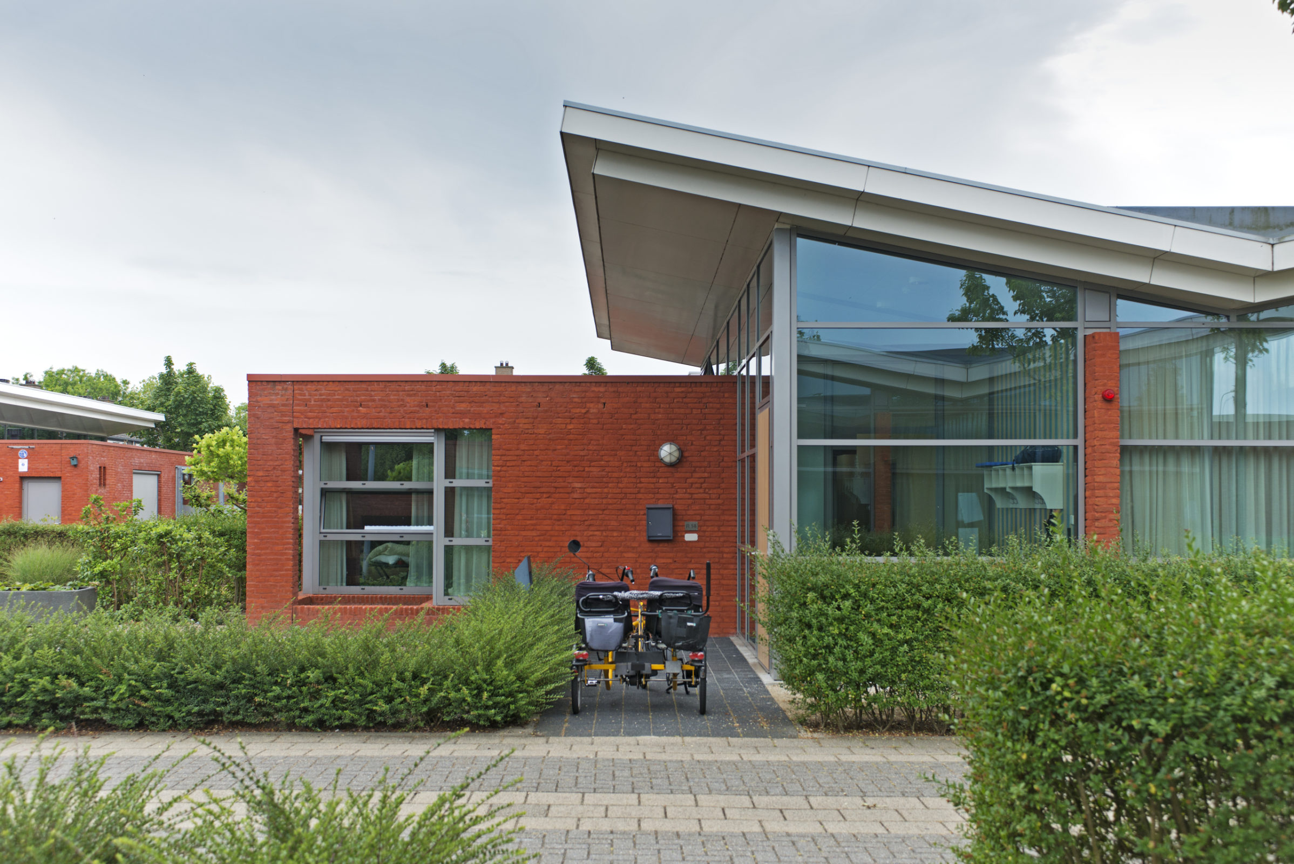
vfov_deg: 33.4
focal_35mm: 40
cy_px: 432
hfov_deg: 48.4
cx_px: 647
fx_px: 1438
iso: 200
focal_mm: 40
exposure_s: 1/400
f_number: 5.6
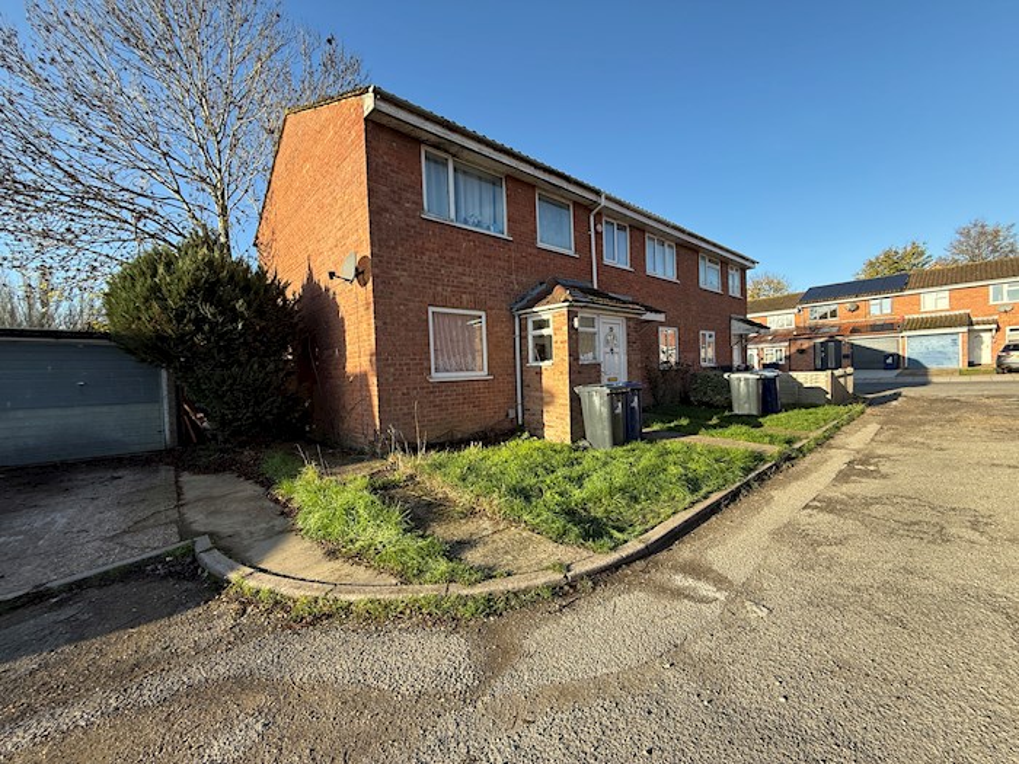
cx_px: 510
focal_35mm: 14
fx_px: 412
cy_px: 382
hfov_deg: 102.1
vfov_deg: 85.7
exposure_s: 1/458
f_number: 2.2
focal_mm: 2.22
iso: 64
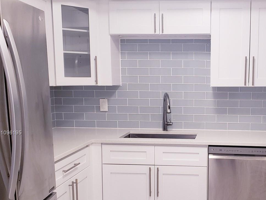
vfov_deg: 33.3
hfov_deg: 42.5
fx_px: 331
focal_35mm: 43
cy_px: 133
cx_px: 198
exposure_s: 1/40
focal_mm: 4.3
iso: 250
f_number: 2.4
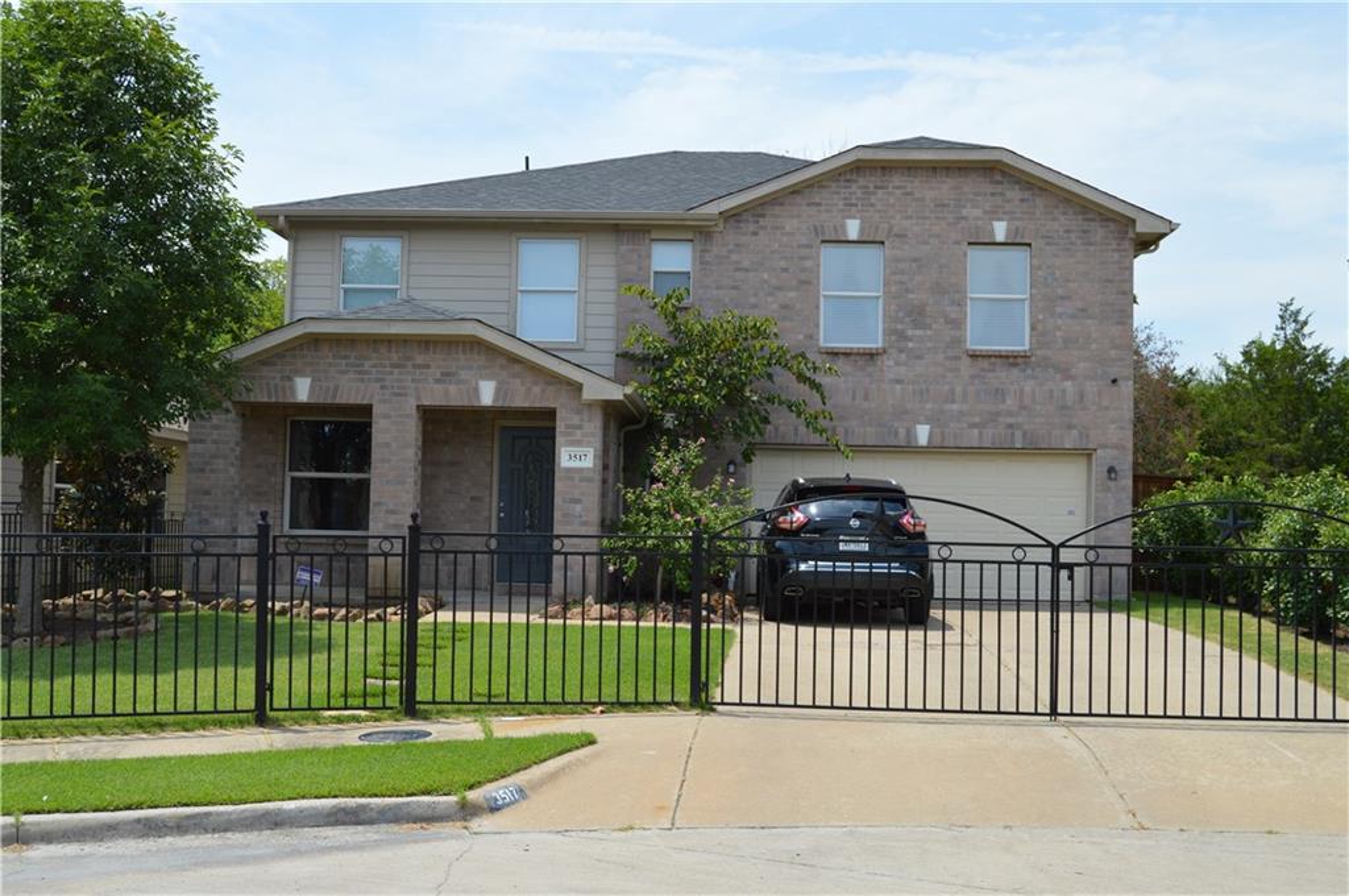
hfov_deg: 49.6
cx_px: 674
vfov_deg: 34.1
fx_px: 1460
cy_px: 448
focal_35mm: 39
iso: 100
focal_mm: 26
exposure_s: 1/250
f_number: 8
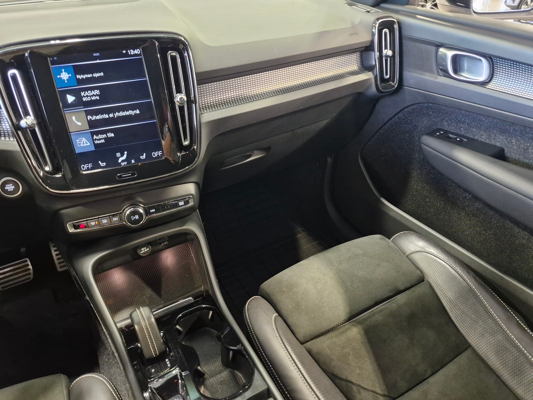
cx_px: 266
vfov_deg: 58.9
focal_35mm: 23
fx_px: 354
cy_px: 200
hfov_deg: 73.9
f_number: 1.8
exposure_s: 1/25
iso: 800
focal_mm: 5.54
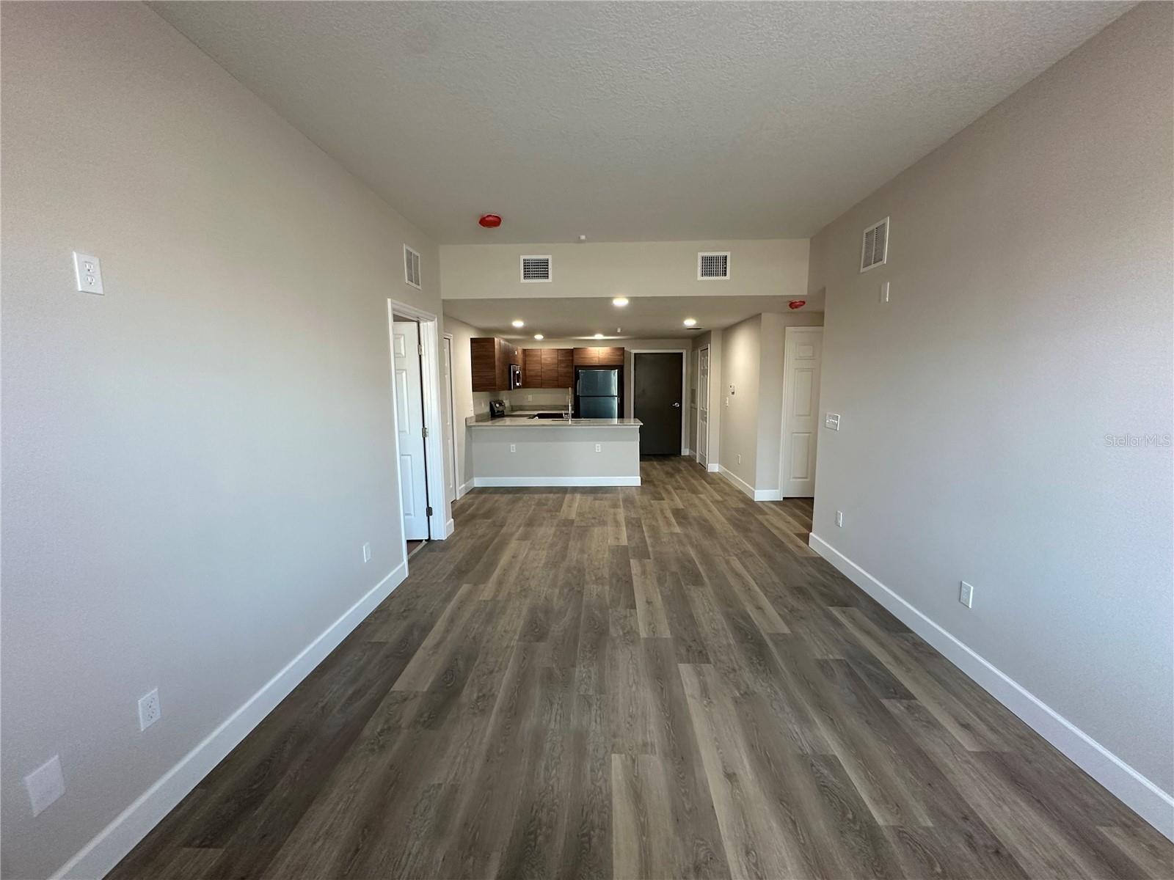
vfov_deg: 85.7
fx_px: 475
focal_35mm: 14
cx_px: 587
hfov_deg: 102.1
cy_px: 440
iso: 250
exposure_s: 1/120
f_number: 2.2
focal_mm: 2.22
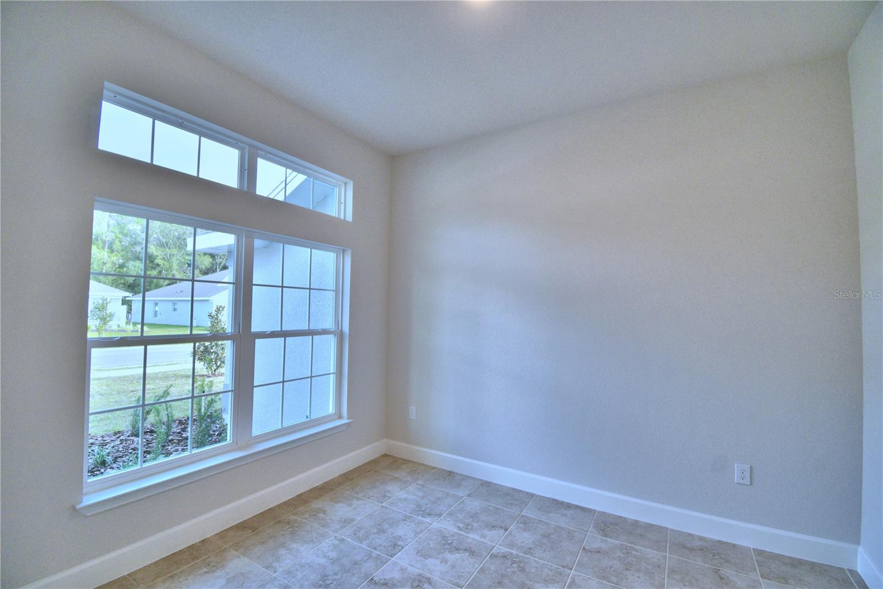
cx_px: 442
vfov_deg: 77.3
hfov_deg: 100.4
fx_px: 368
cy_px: 294
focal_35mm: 15
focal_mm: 10
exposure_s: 1/125
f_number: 4.5
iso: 320
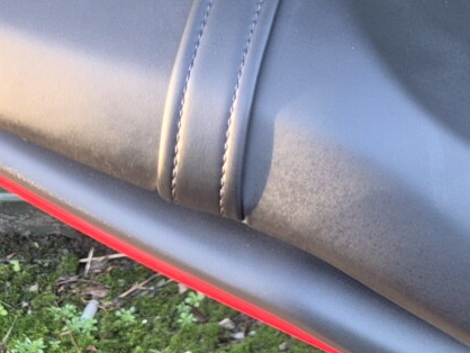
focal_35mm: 110
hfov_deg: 17.3
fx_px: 1494
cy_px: 30
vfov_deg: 13.3
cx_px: 524
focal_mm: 5.4
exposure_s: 1/100
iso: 250
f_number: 1.8
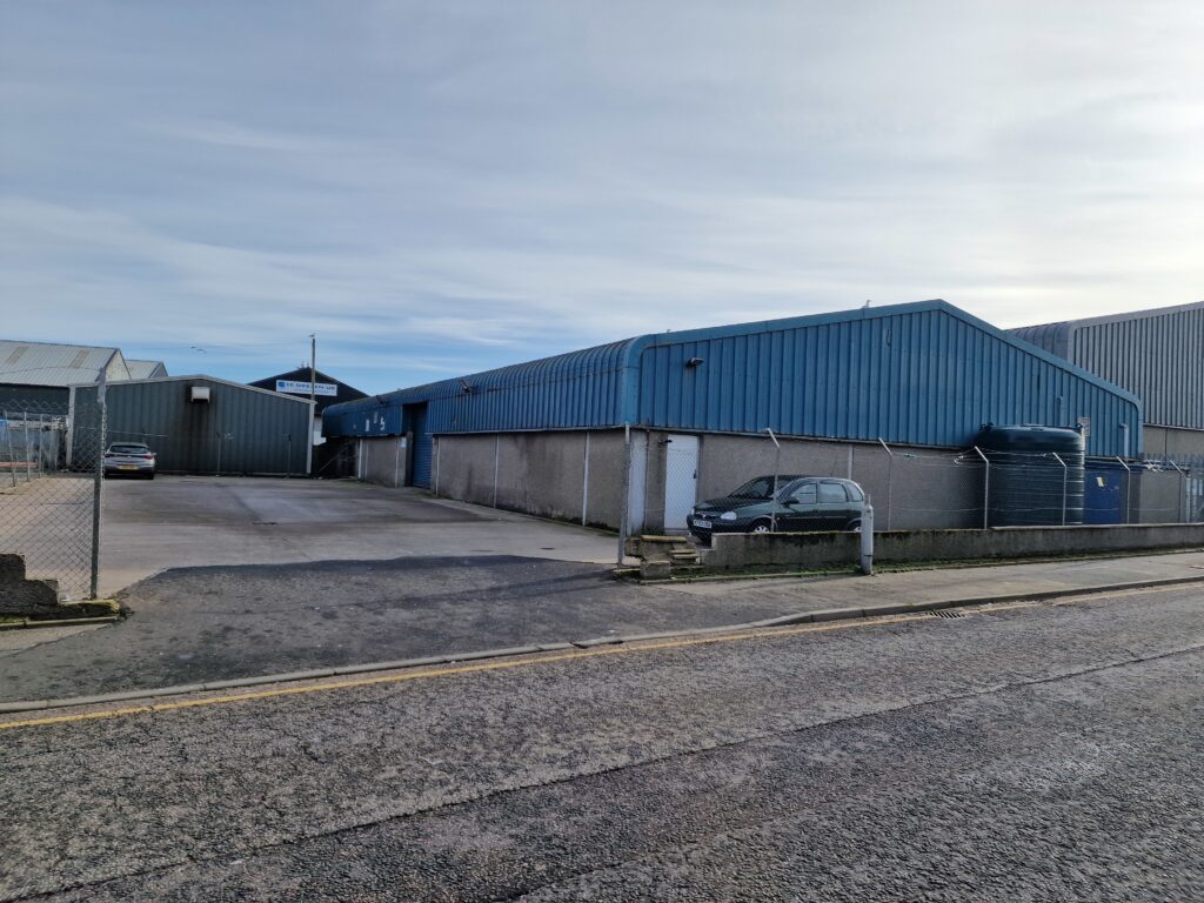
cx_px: 602
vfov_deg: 58.9
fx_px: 800
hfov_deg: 73.9
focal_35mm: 23
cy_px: 452
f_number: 1.8
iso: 50
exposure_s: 1/1592
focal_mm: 6.4
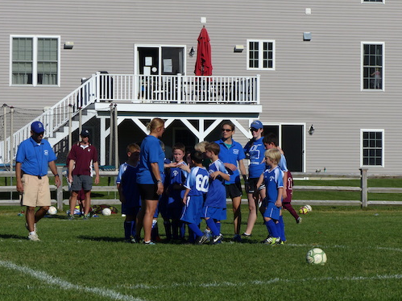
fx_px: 1985
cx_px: 206
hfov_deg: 11.6
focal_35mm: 171
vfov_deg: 8.7
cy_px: 141
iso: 100
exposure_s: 1/1600
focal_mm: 28.7
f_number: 5
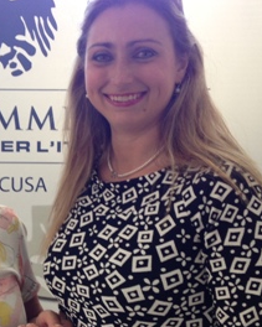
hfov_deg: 23.0
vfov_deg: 29.0
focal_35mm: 65
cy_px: 206
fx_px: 630
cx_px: 38
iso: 64
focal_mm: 4.12
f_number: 2.4
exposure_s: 1/20
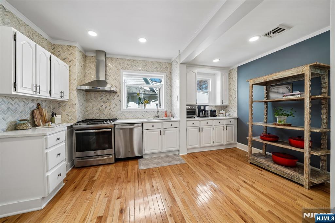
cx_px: 168
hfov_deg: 112.6
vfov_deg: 90.0
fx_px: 112
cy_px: 112
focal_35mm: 12
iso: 160
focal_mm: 12
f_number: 10
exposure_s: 1/13
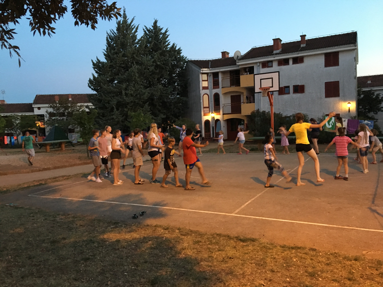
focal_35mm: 29
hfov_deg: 61.7
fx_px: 321
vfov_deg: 48.2
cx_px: 192
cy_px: 144
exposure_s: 1/17
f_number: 2.2
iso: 200
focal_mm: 4.15
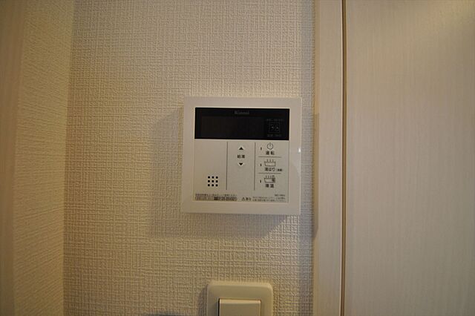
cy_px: 158
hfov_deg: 112.6
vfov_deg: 89.9
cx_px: 238
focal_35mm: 12
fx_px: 158
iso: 400
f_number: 4.5
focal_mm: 8
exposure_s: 1/30
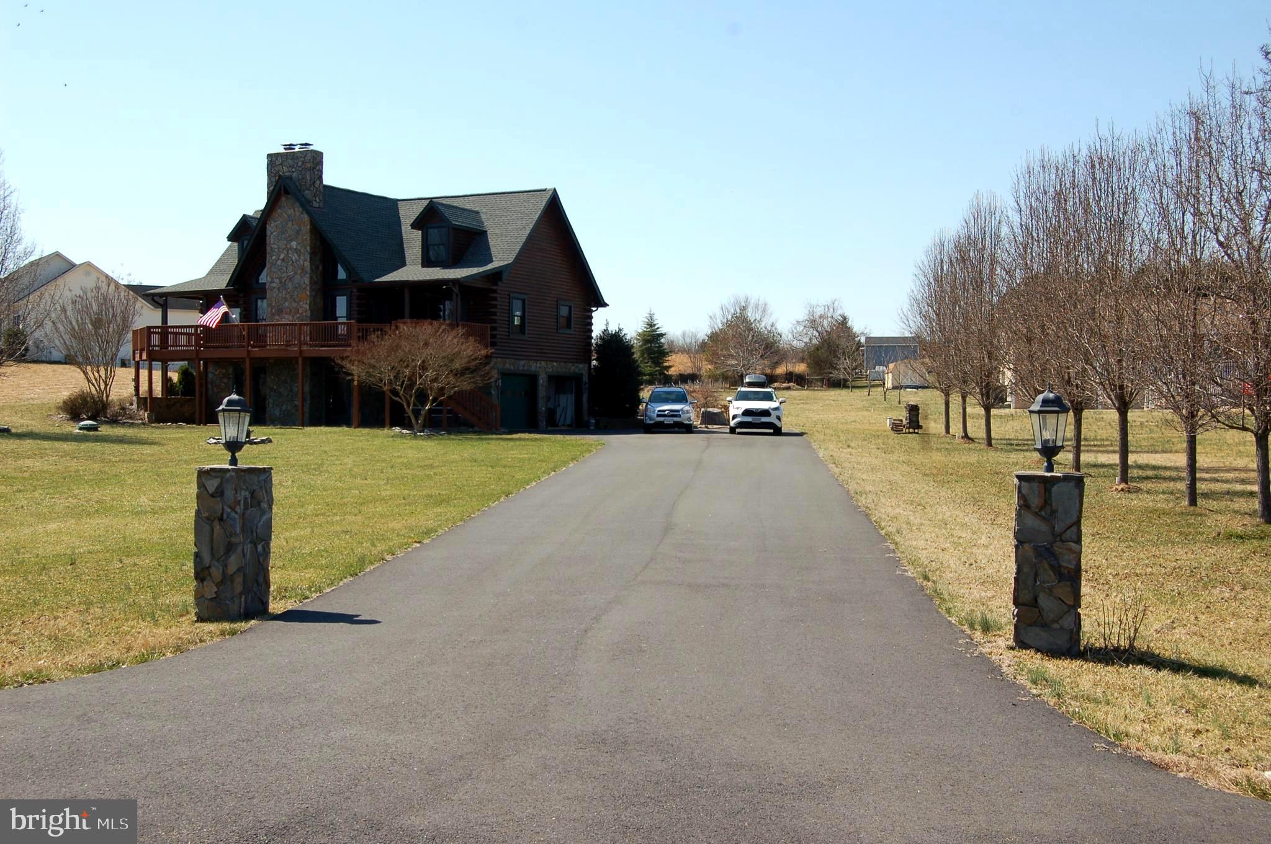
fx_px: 1587
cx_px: 636
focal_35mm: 45
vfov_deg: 29.8
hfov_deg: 43.6
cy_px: 422
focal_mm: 30
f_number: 9
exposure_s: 1/320
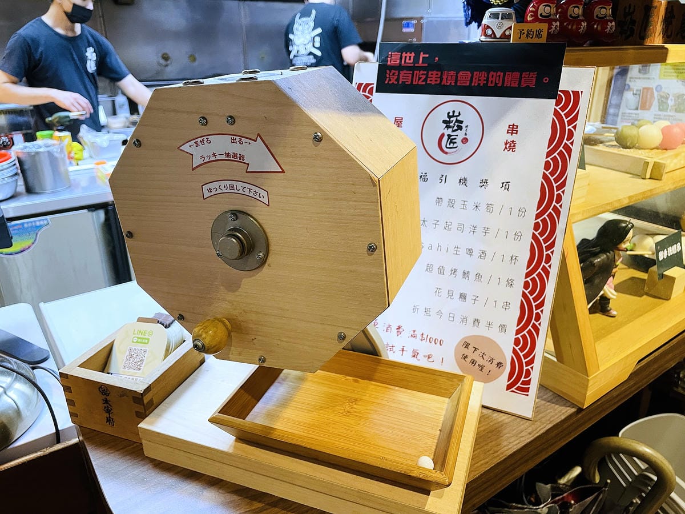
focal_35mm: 26
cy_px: 257
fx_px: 515
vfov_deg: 53.1
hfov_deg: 67.3
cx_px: 342
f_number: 1.6
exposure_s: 1/60
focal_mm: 4.2
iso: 250
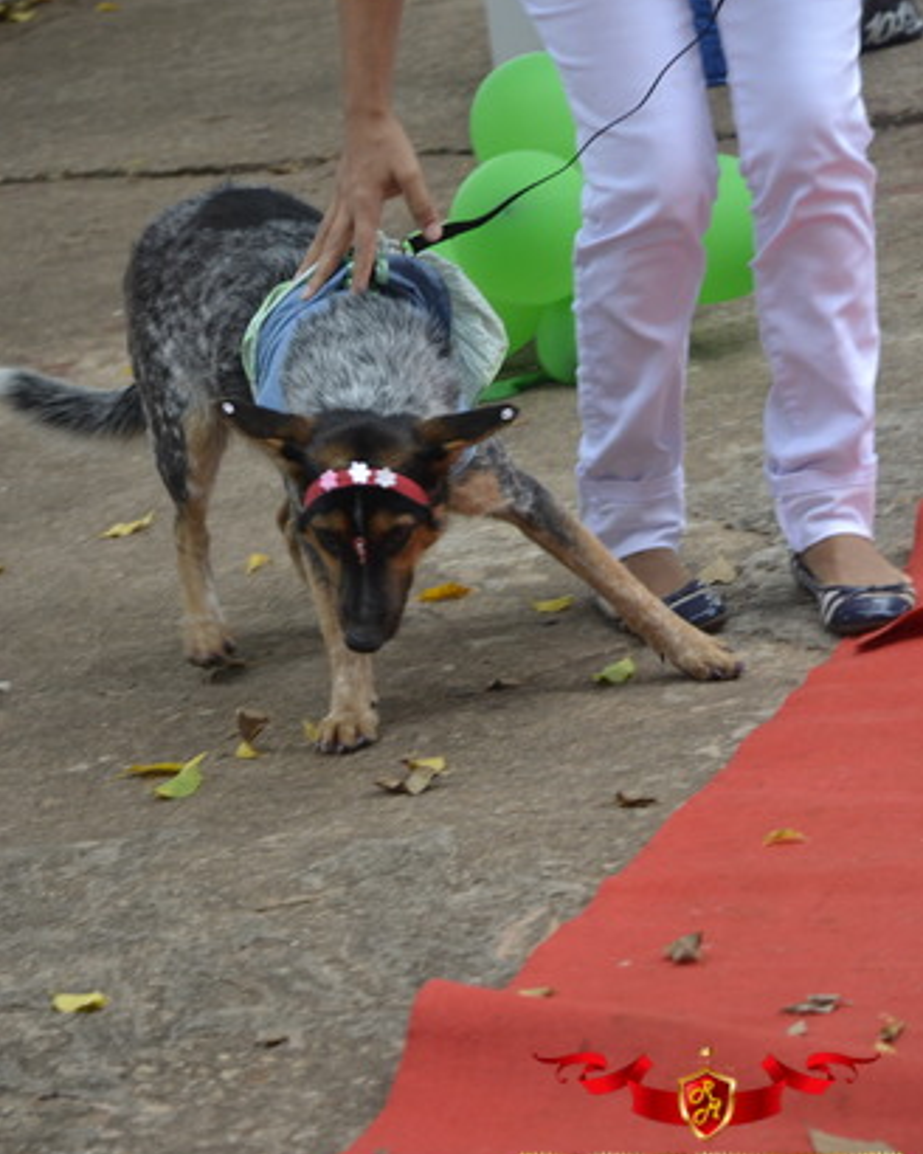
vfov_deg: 9.1
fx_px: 7258
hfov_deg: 7.3
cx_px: 462
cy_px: 542
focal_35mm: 213
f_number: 5.6
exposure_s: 1/125
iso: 1600
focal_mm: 125
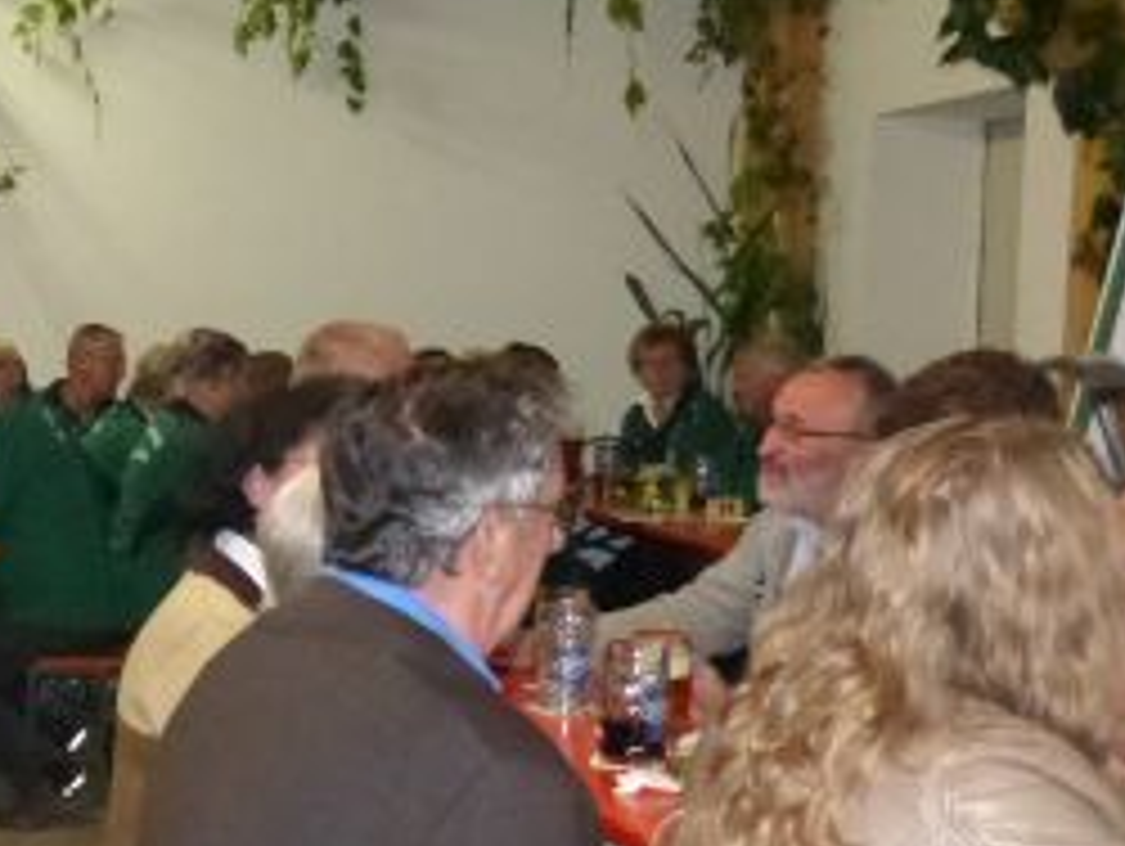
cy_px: 572
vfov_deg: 22.9
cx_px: -202
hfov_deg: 27.0
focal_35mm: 64
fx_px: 2082
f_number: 2.8
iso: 800
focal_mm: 4.5
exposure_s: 1/60
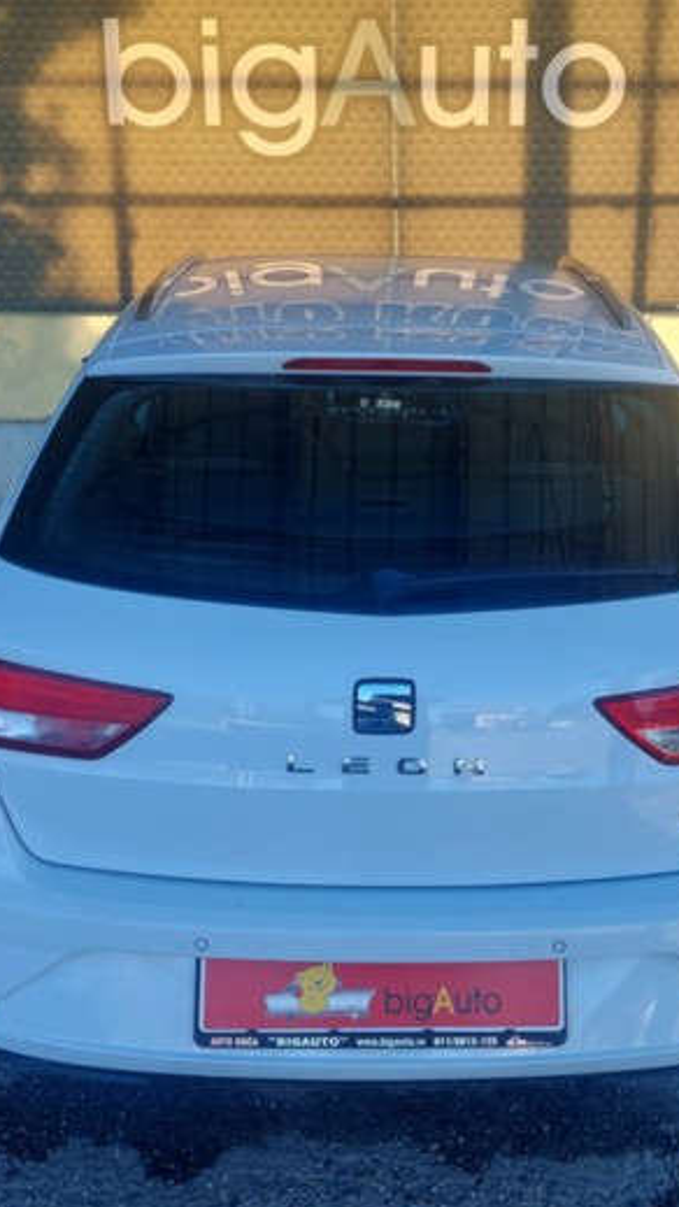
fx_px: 1344
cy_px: 544
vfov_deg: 48.3
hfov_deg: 28.3
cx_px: 398
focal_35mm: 42
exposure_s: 1/342
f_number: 1.8
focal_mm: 5.23
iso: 40
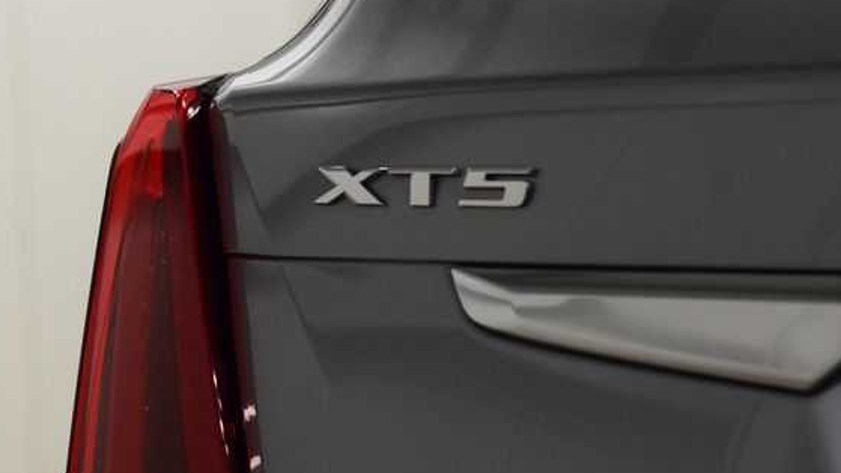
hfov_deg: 17.0
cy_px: 215
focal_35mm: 126
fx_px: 2809
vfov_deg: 9.6
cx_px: 415
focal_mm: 70
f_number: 5
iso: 1600
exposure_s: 1/125
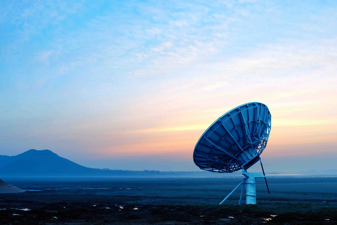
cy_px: 112
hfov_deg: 44.5
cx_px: 168
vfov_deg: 30.5
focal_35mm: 44
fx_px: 412
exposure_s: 1/4
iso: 50
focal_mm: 44
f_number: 11
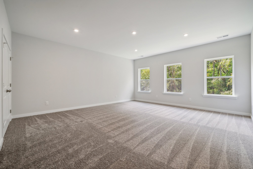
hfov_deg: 104.3
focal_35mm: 14
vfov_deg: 81.2
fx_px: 98
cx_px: 126
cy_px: 84
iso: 160
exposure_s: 1/30
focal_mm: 14
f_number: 7.1
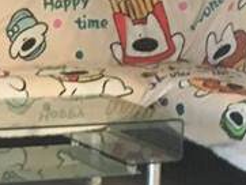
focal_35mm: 164
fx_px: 1166
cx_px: -183
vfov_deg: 9.0
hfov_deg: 11.3
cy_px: 19
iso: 250
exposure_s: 1/15
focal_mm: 4.15
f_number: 2.2
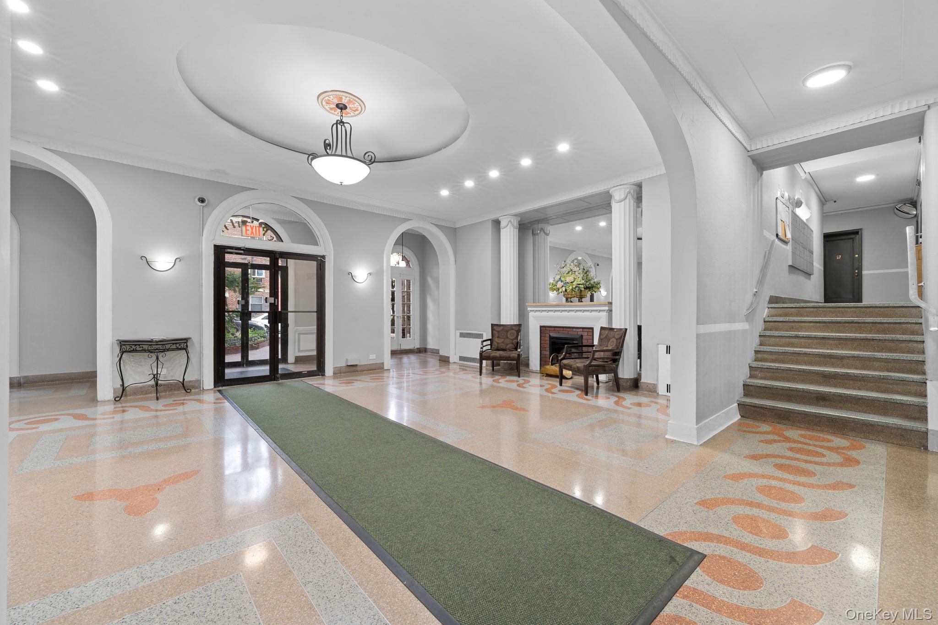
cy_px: 312
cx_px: 469
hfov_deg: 104.3
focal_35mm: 14
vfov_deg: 81.2
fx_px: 365
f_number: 10
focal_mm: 14
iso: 250
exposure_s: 1
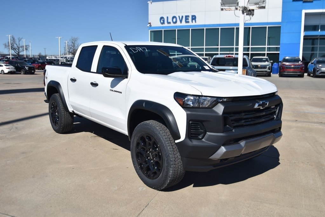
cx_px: 162
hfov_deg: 59.4
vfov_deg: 41.8
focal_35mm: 32
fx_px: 285
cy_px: 108
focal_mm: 21
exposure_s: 1/1250
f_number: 4.5
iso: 100
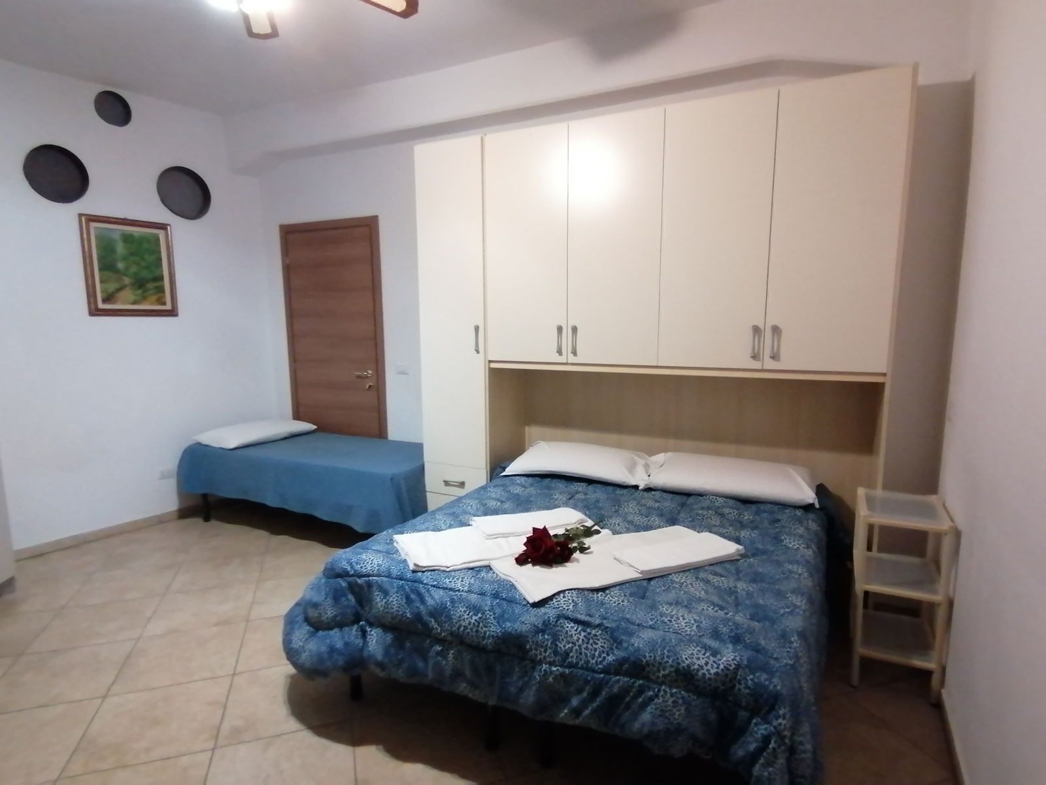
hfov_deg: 81.7
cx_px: 523
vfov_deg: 66.0
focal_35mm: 20
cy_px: 392
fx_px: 604
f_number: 2.4
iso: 800
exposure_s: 1/16.7
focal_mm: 2.7
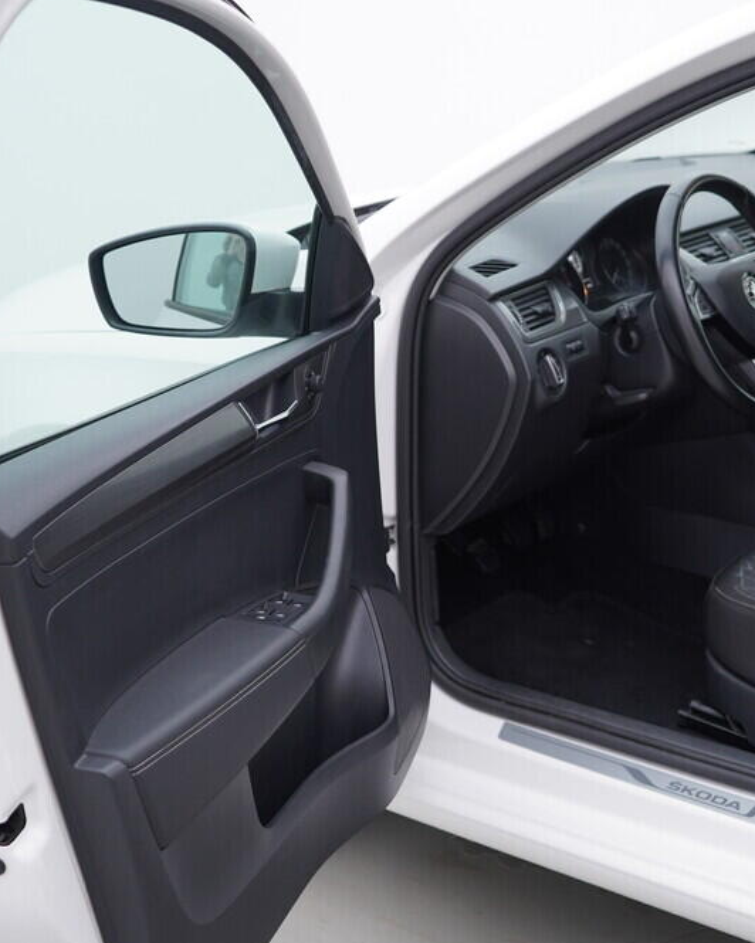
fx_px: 1452
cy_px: 473
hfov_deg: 28.8
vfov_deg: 36.0
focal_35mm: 52
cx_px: 555
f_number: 3.2
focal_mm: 24
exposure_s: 1/50
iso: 125
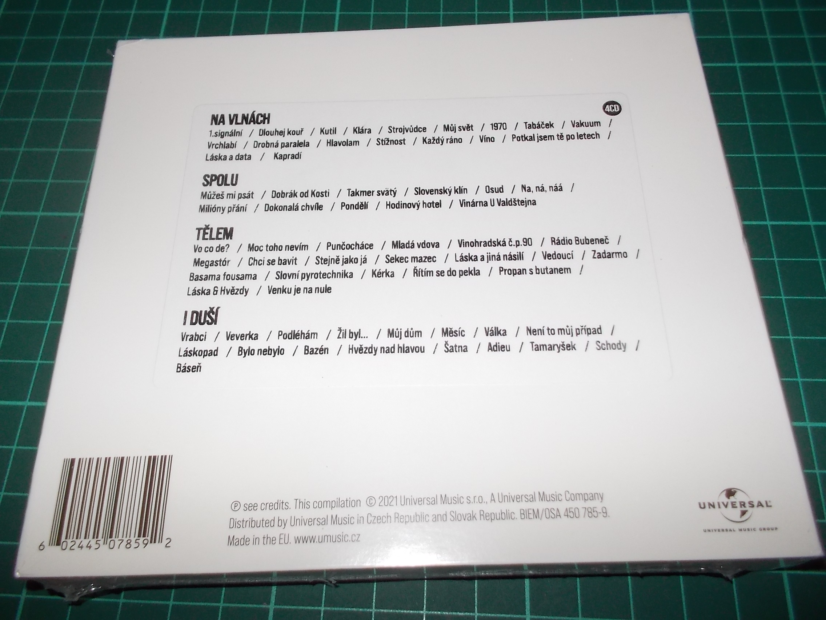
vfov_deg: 48.2
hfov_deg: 61.7
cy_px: 310
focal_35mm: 29
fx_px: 692
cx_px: 413
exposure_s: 1/30
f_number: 3.3
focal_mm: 4.1
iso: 200
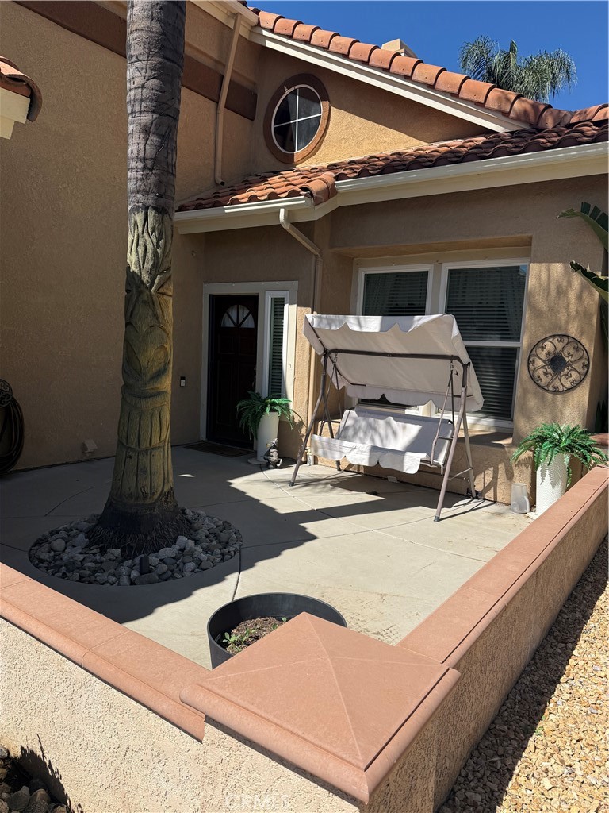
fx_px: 563
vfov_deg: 71.6
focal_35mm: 24
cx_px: 304
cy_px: 406
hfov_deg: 56.8
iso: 80
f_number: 1.78
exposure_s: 1/5714
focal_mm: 6.76
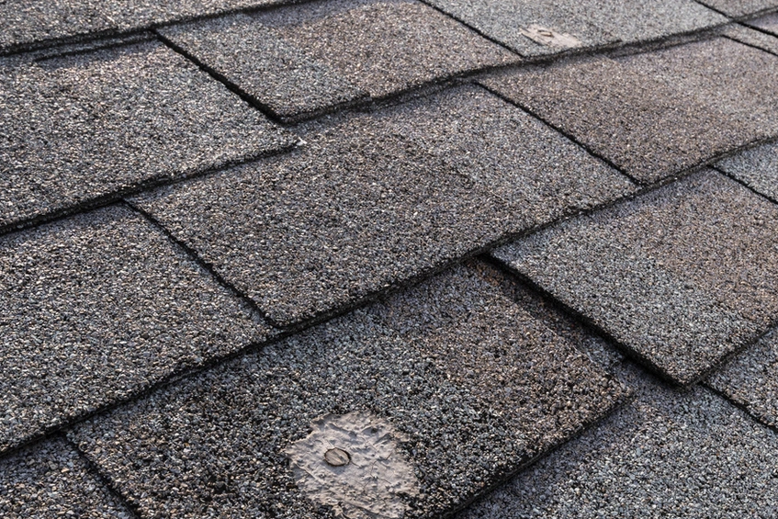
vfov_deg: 26.5
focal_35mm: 51
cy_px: 231
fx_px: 1102
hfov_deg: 38.6
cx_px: 494
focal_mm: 24
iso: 100
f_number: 14
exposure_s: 1/200
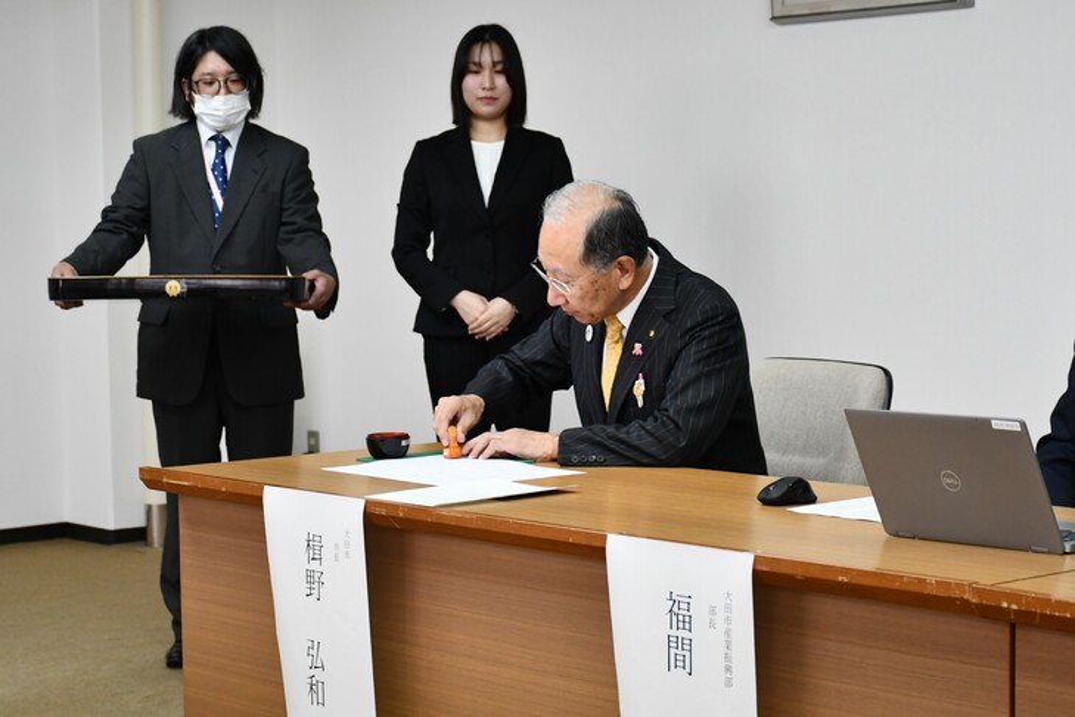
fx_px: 2001
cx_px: 538
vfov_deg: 20.3
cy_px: 358
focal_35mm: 67
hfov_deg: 30.1
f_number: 4.5
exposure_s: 1/125
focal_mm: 45
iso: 1600
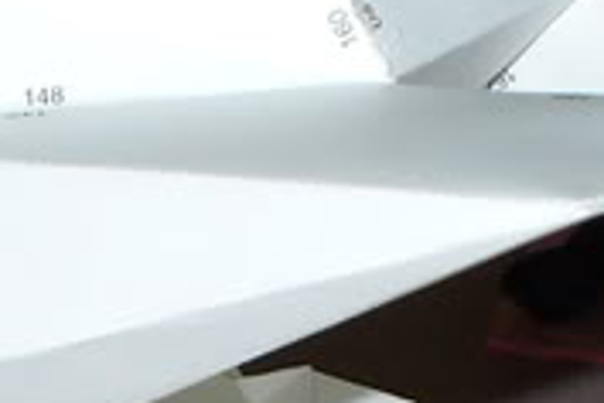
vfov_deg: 6.1
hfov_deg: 9.2
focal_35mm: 223
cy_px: 581
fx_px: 3741
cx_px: 51
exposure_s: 1/30
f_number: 2.8
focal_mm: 6.1
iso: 100
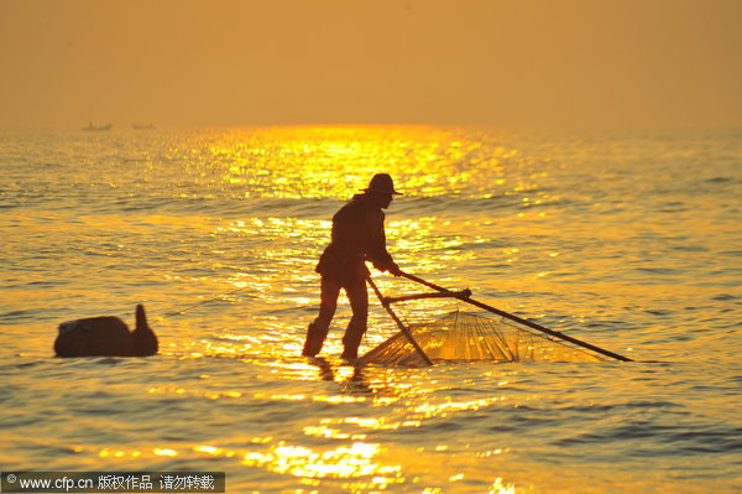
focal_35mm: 300
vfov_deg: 4.6
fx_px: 6178
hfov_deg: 6.9
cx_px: 371
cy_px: 247
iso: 200
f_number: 7.1
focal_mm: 300
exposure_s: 1/640
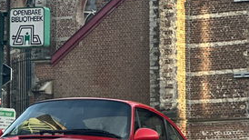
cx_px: 74
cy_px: 219
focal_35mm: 235
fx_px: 1551
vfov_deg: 5.1
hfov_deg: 9.2
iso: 50
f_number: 2.8
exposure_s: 1/121
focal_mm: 9
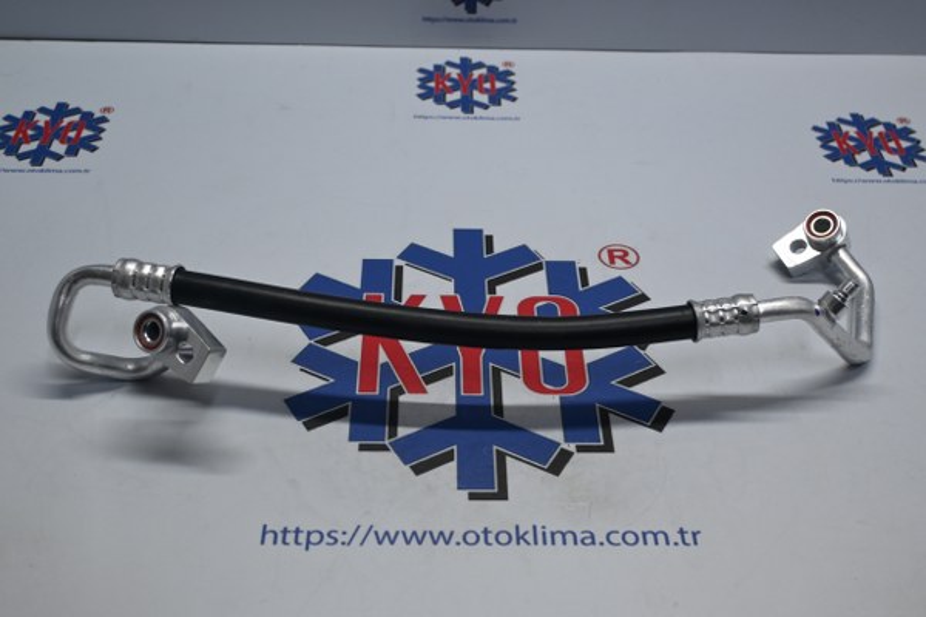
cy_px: 308
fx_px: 1157
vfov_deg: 29.9
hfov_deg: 43.6
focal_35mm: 45
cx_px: 463
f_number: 4.8
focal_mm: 30
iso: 500
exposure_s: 1/125
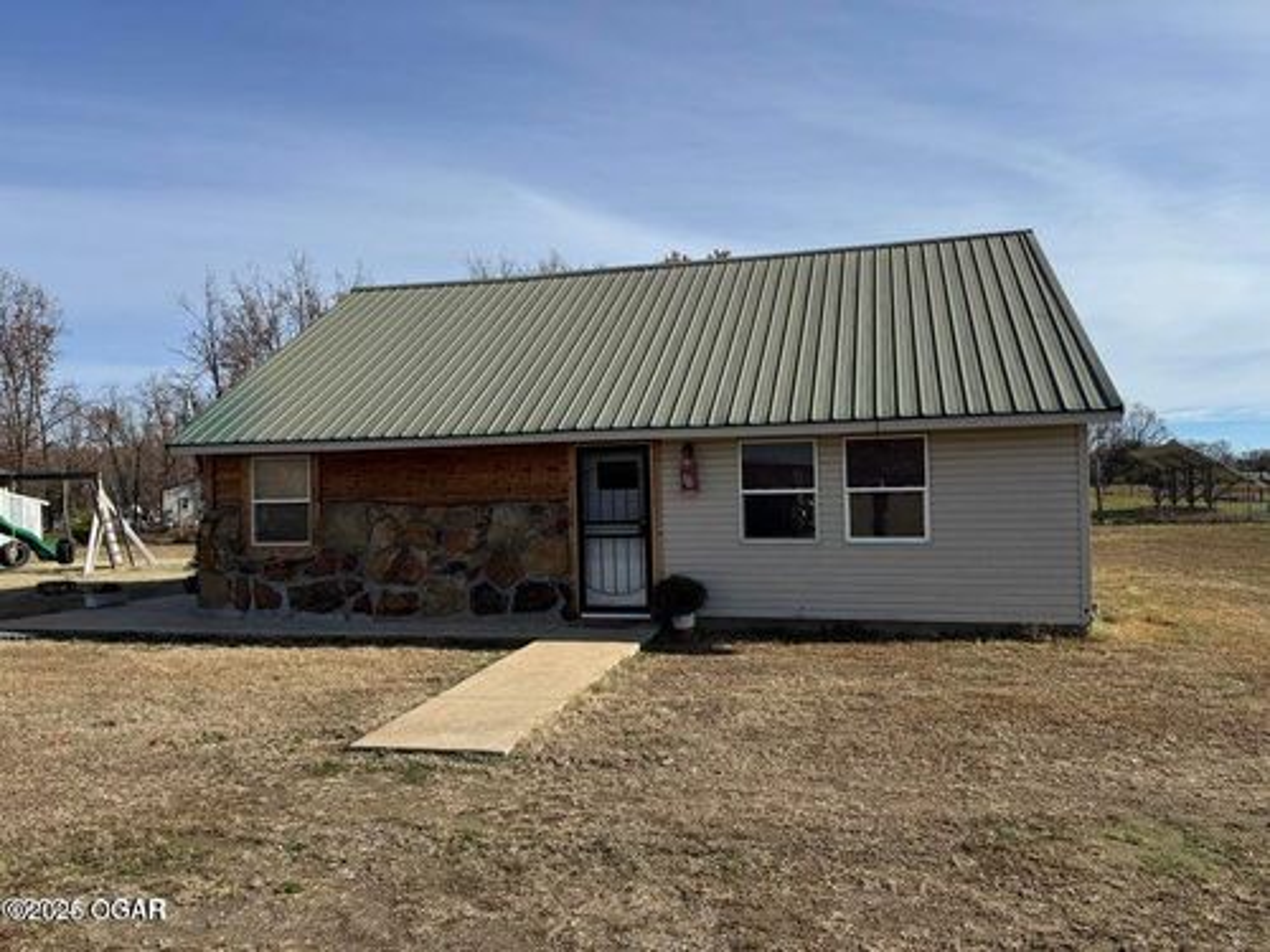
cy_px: 476
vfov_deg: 56.8
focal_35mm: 24
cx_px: 635
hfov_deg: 71.6
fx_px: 881
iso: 80
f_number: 1.78
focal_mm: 6.76
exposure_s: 1/5348
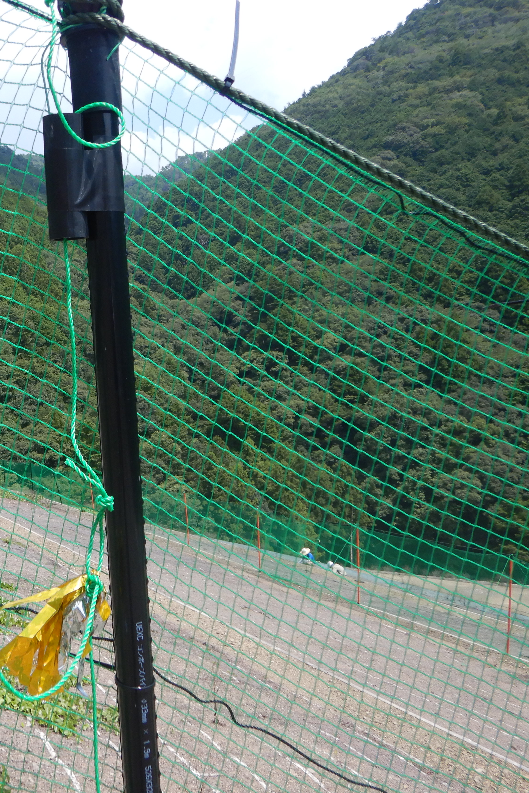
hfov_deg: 36.3
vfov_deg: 55.8
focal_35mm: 34
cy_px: 390
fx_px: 749
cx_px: 47
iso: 125
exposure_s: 1/1500
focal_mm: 4.3
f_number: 2.8
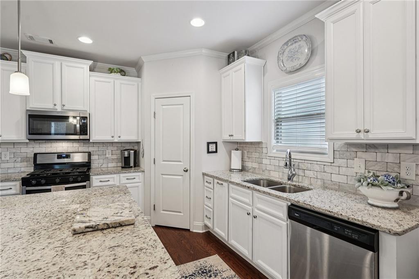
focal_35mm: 18
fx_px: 209
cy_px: 140
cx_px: 210
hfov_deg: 90.0
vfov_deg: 67.3
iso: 800
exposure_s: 1/25
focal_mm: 18
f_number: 8
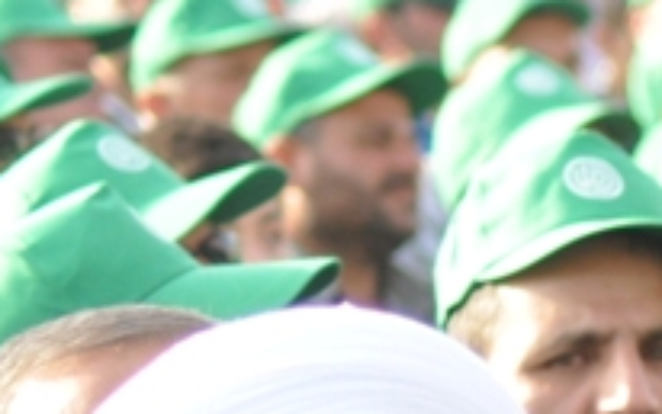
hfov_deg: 3.3
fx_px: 11228
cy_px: 841
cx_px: 1411
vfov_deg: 2.1
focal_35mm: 622
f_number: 5
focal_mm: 82
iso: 500
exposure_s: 1/400
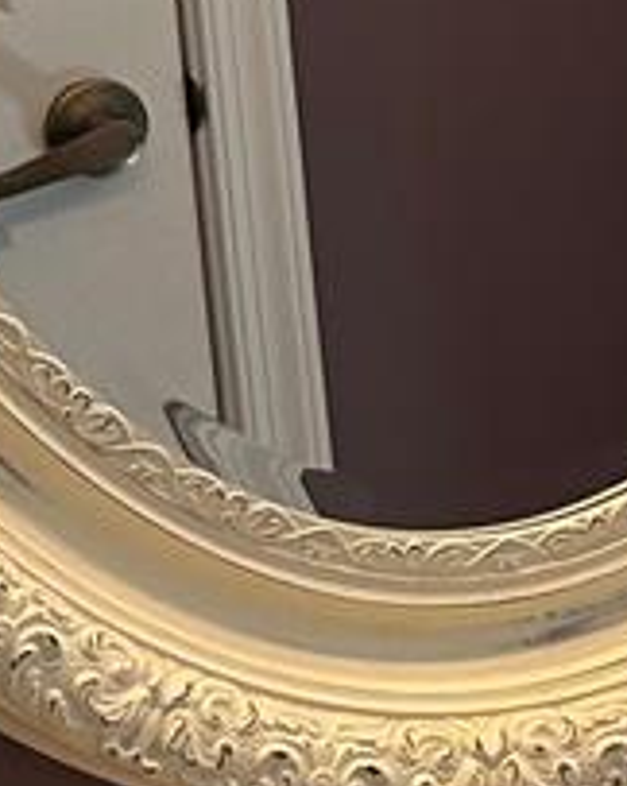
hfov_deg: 6.9
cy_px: 35
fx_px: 4460
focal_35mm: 192
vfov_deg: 10.0
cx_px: 2171
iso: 40
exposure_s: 1/120
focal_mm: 5.7
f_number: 1.5
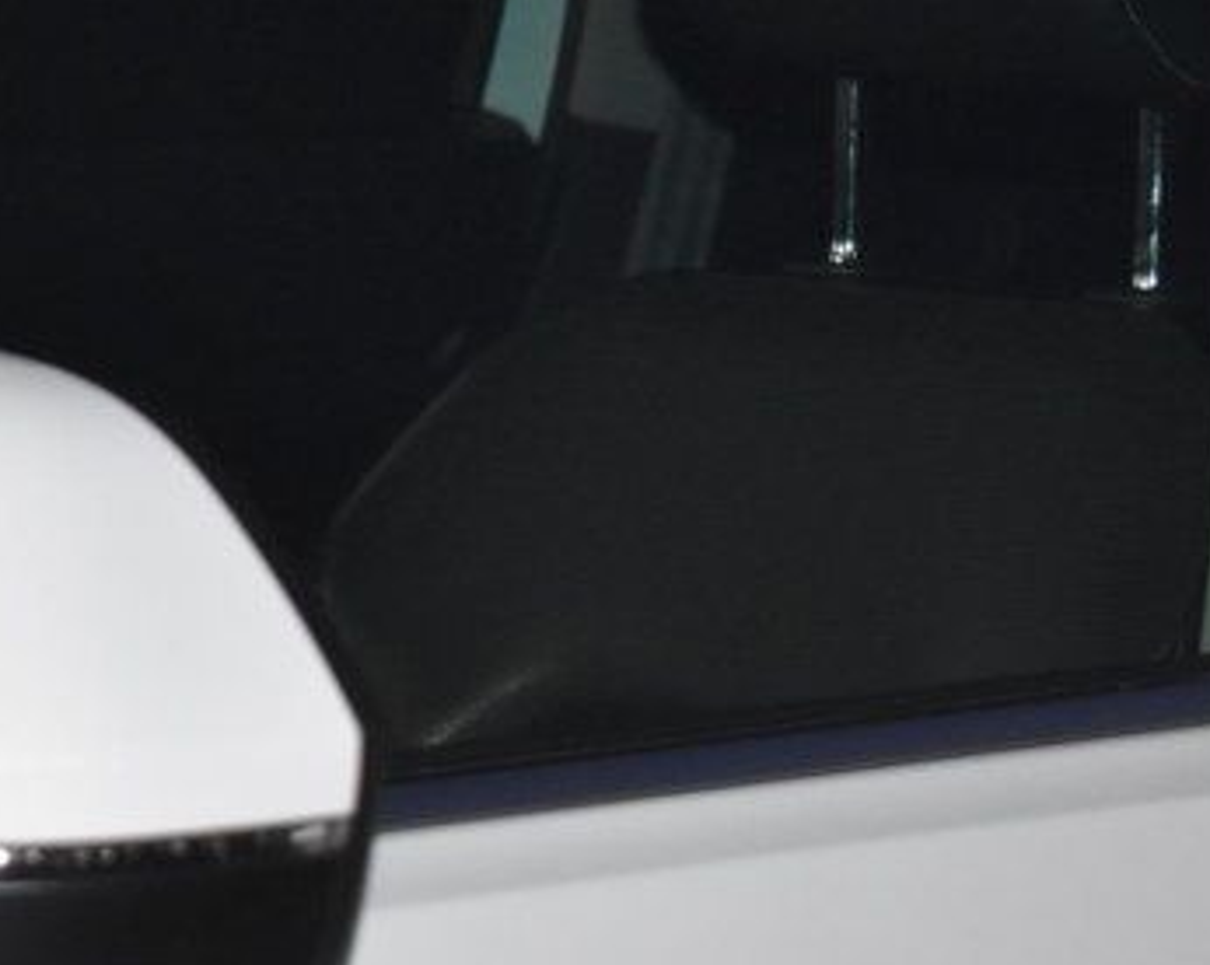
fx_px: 8206
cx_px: -196
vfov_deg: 6.7
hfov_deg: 8.4
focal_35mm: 229
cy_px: 434
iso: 2800
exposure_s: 1/60
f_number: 5.6
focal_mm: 55
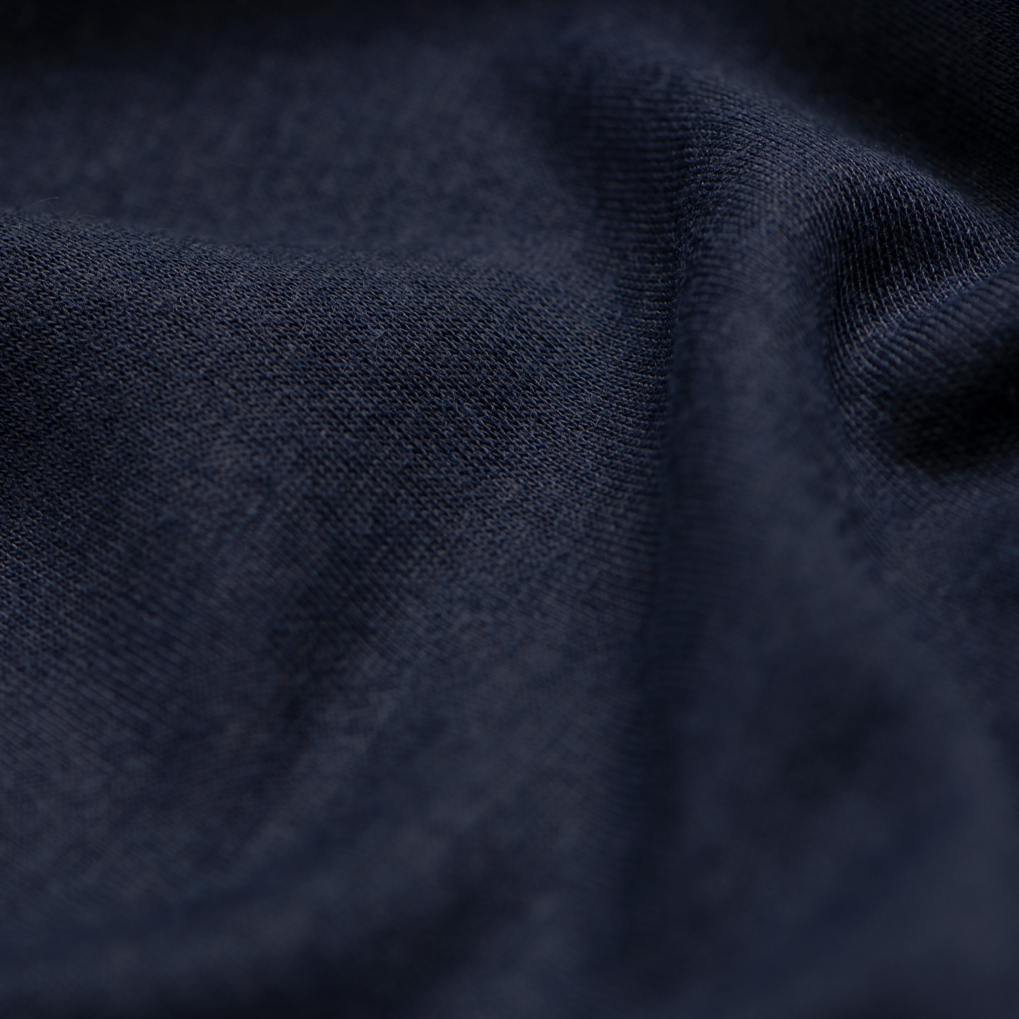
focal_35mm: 199
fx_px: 6628
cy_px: 513
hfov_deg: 8.7
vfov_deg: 8.8
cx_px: -34
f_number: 9
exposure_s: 1/160
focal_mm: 105
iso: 100
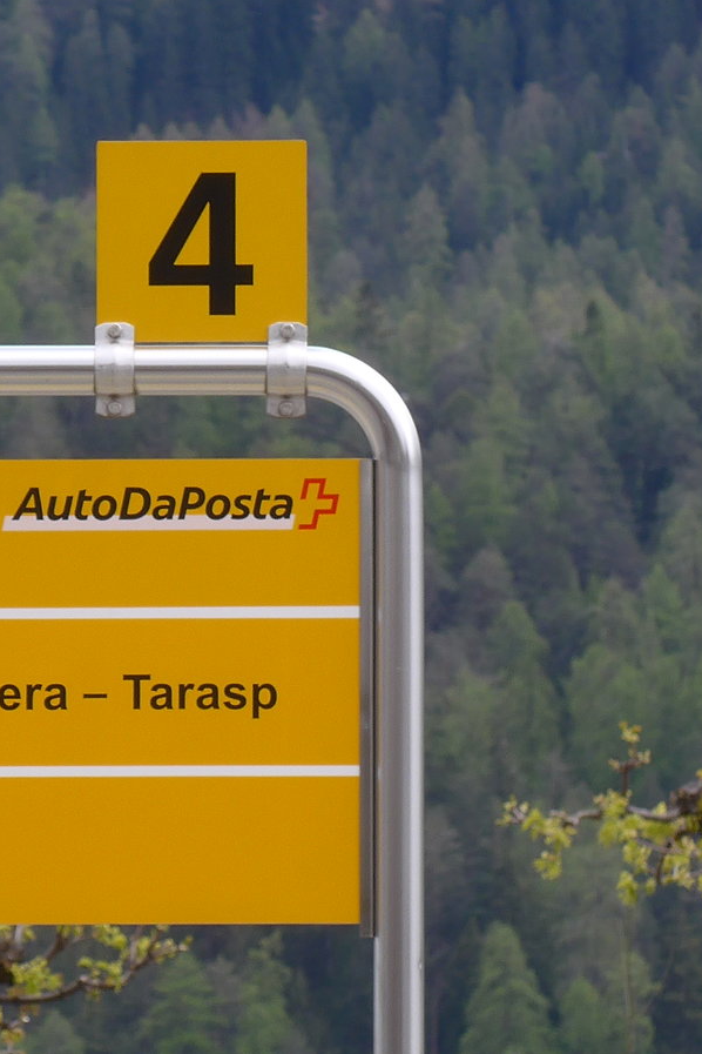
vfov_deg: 4.1
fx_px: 14887
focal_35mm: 509
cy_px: 528
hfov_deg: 2.7
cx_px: 65
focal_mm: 42.8
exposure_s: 1/200
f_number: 5.9
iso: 80
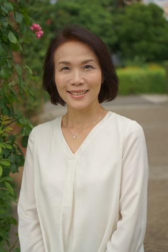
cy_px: 126
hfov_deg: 19.5
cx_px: 84
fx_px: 489
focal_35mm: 70
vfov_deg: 28.8
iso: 400
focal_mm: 70
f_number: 4
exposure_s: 1/200
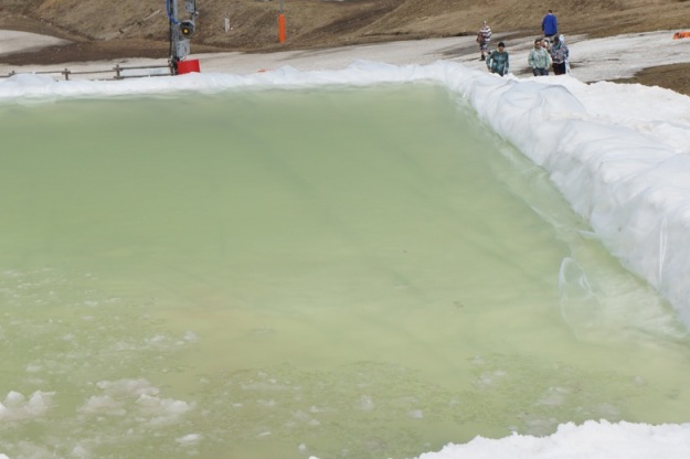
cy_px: 185
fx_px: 2024
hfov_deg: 19.3
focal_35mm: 106
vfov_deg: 12.9
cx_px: 362
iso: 200
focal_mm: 55
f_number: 9
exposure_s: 1/500
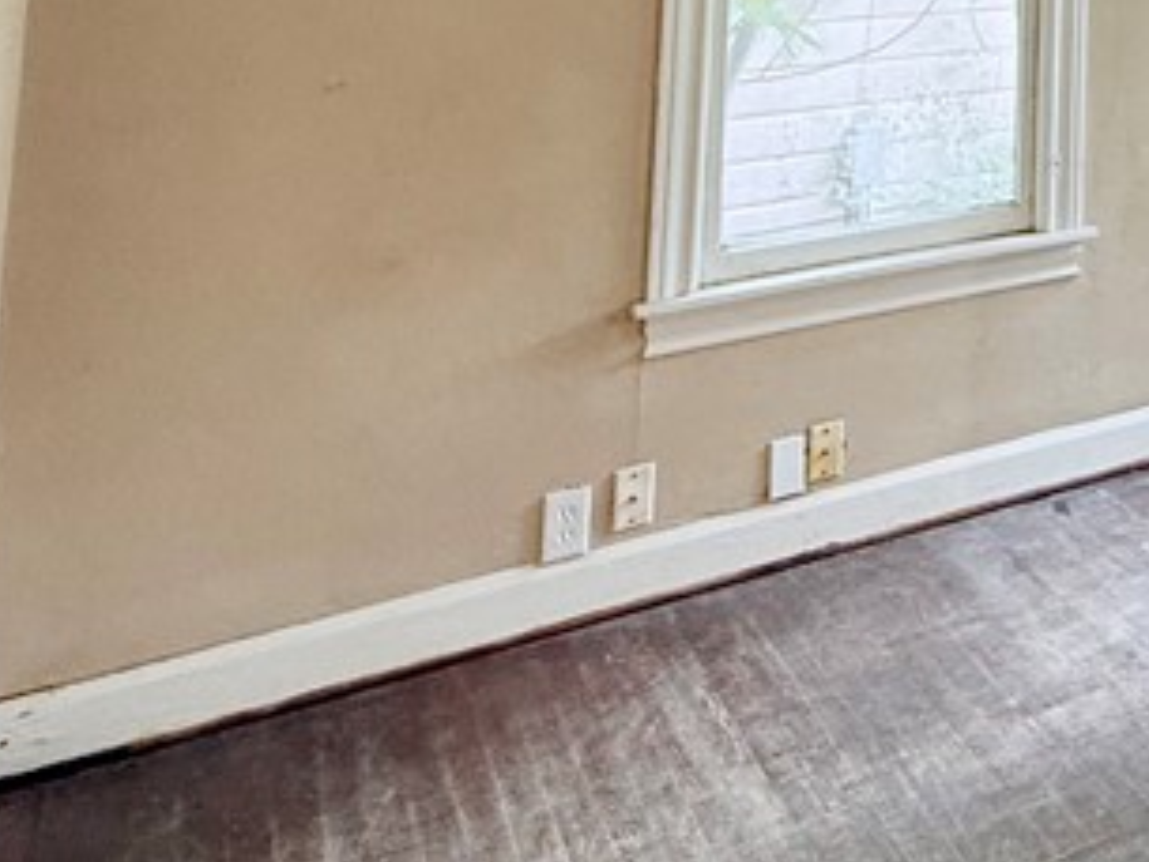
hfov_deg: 32.8
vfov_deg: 25.4
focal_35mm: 47
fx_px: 1561
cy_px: -335
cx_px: 1398
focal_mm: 2.22
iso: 200
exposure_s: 1/60
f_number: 2.2
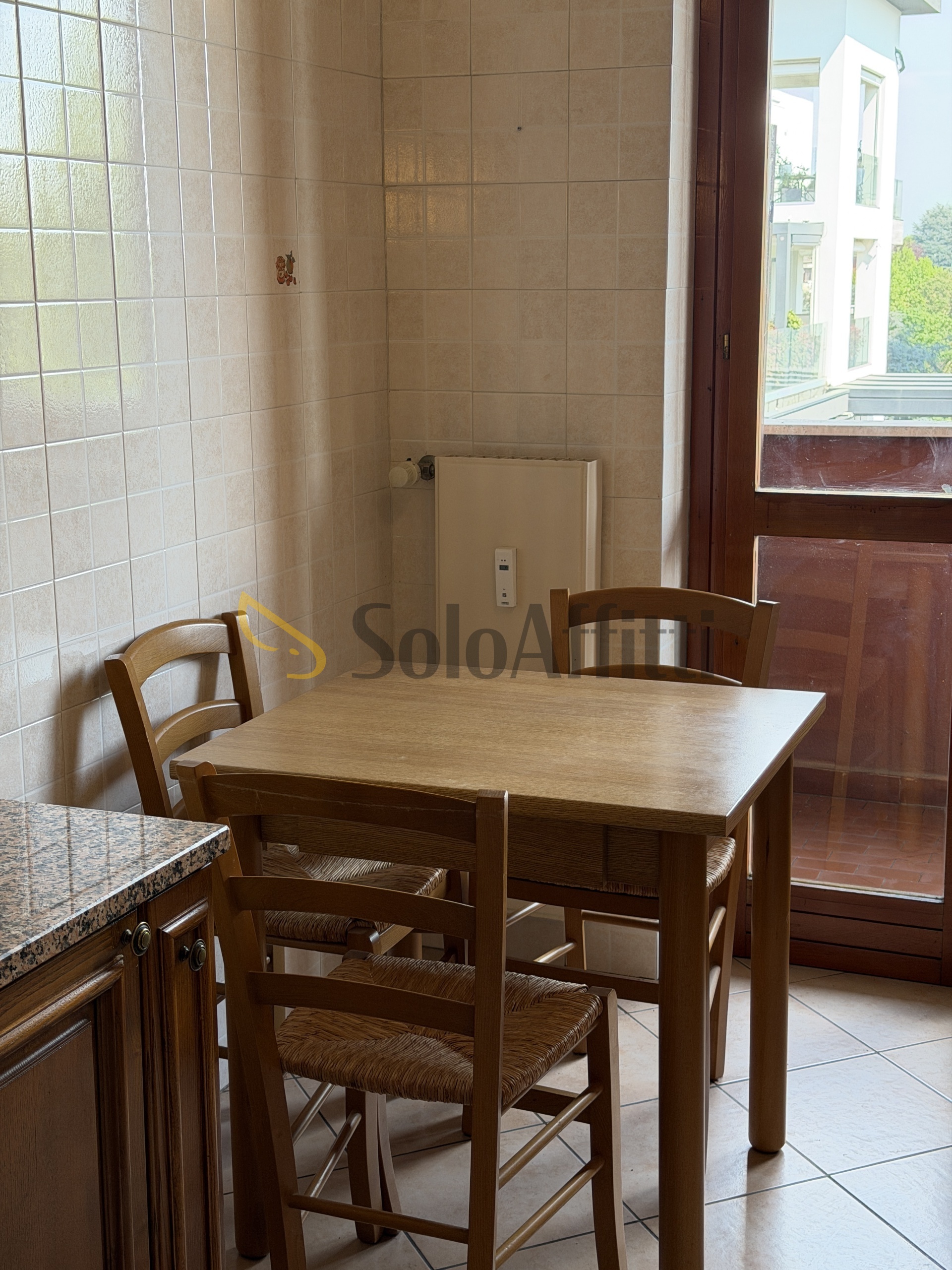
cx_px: 476
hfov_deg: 30.3
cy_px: 635
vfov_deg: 39.7
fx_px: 1760
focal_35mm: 48
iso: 200
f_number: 1.78
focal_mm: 6.76
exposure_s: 1/223
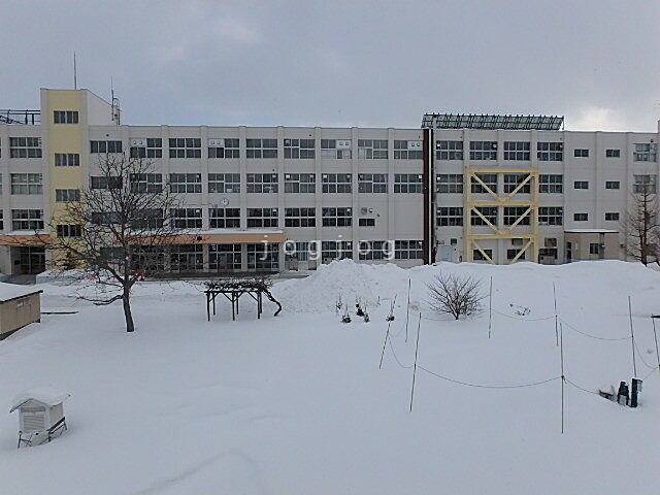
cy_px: 248
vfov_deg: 63.4
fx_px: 400
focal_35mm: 21
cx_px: 330
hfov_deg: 79.0
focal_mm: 3.7
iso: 125
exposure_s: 1/500
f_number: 6
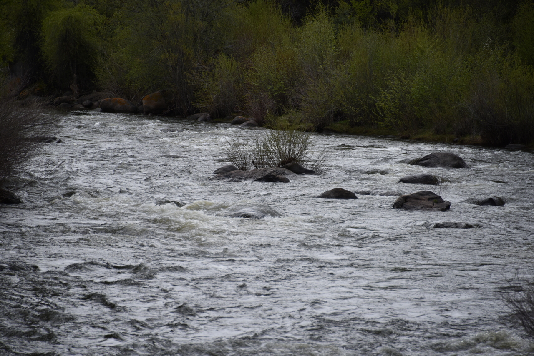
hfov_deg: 6.9
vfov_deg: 4.6
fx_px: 4451
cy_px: 178
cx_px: 267
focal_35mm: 300
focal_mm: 300
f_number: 6.3
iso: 100
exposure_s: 1/640
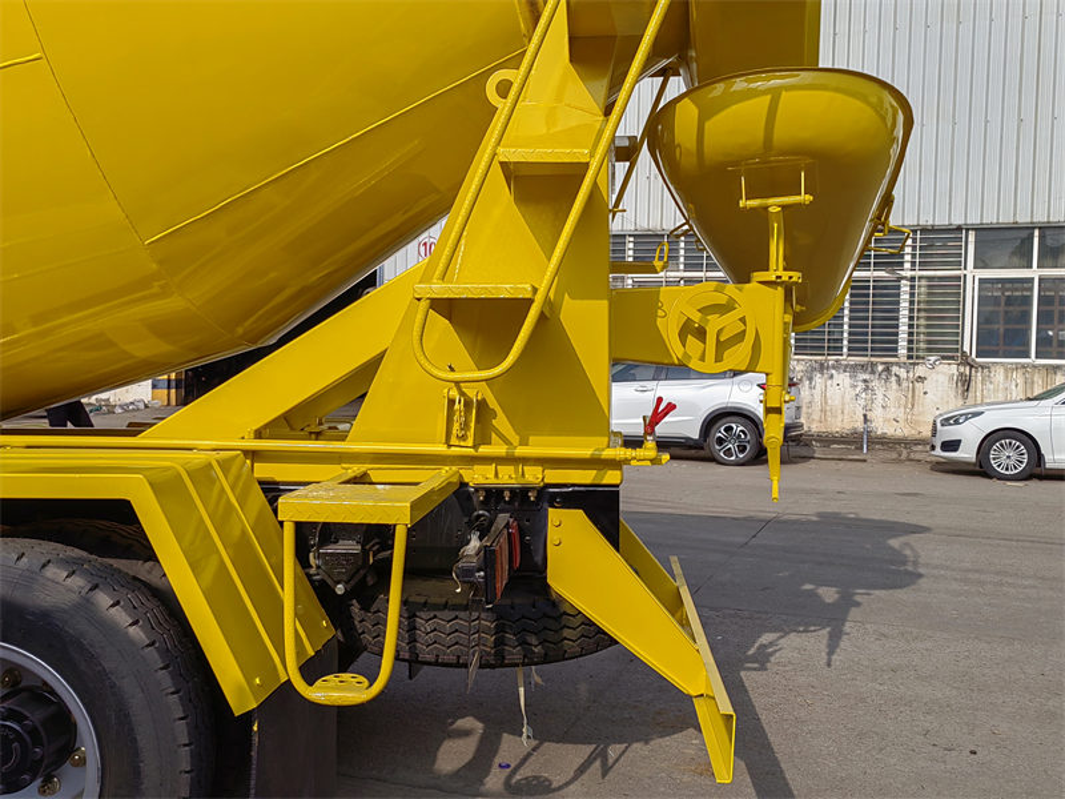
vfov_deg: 40.7
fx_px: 1077
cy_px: 400
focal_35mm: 35
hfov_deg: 52.6
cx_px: 532
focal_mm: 5.52
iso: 50
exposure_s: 1/5155
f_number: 1.9
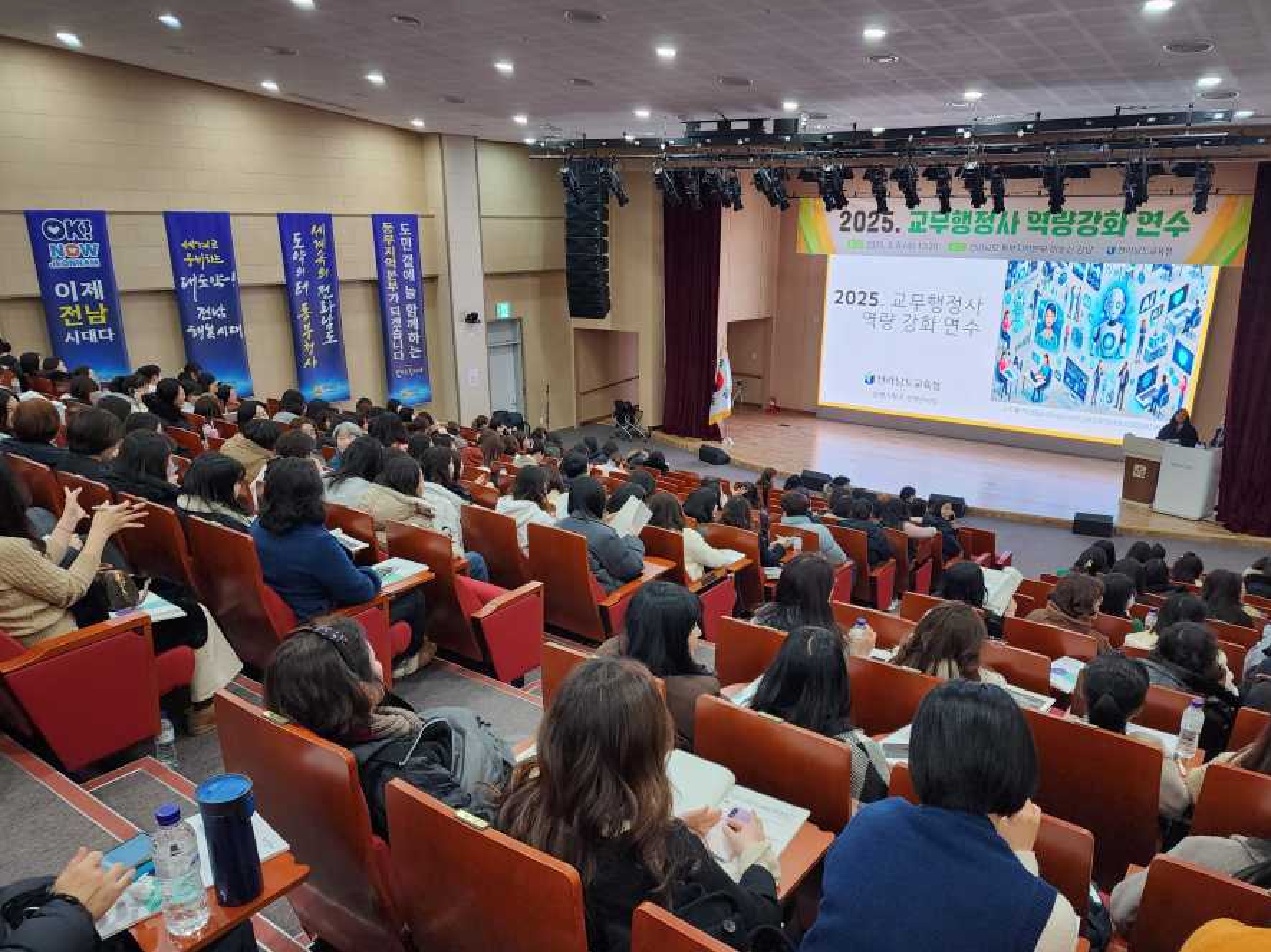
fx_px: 954
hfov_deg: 67.3
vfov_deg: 52.9
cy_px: 527
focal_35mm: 26
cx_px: 672
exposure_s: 1/120
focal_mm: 6.4
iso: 125
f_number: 1.8
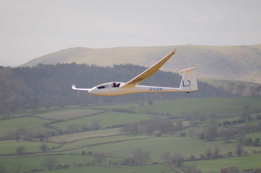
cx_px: 130
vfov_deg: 3.0
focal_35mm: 450
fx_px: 3258
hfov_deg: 4.6
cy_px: 86
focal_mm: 300
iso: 200
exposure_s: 1/800
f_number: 5.6
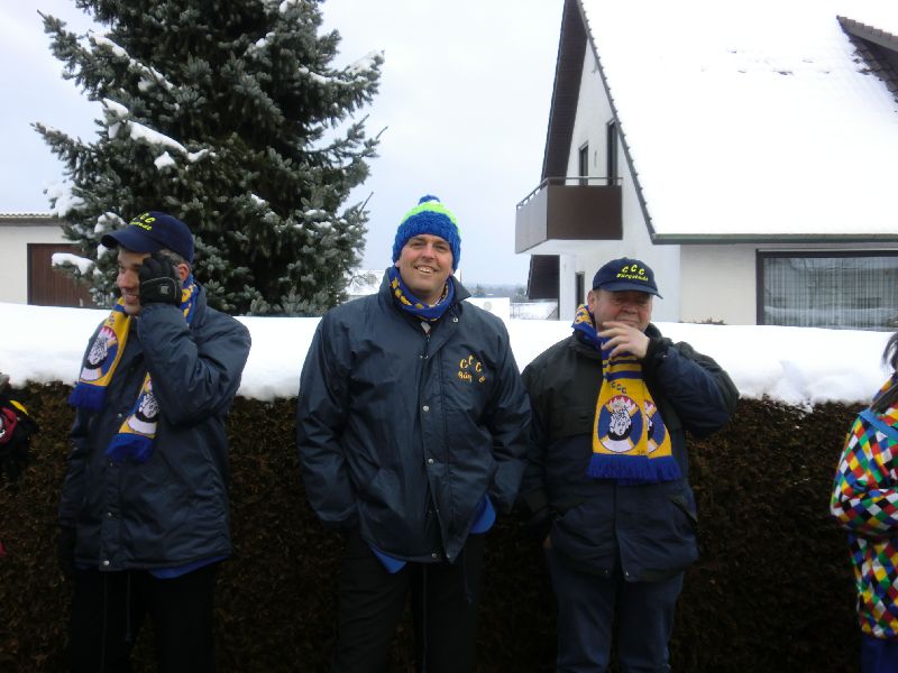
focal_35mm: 36
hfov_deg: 51.4
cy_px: 336
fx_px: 934
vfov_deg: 39.7
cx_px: 449
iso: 64
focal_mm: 6.51
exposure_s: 1/125
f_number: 3.1
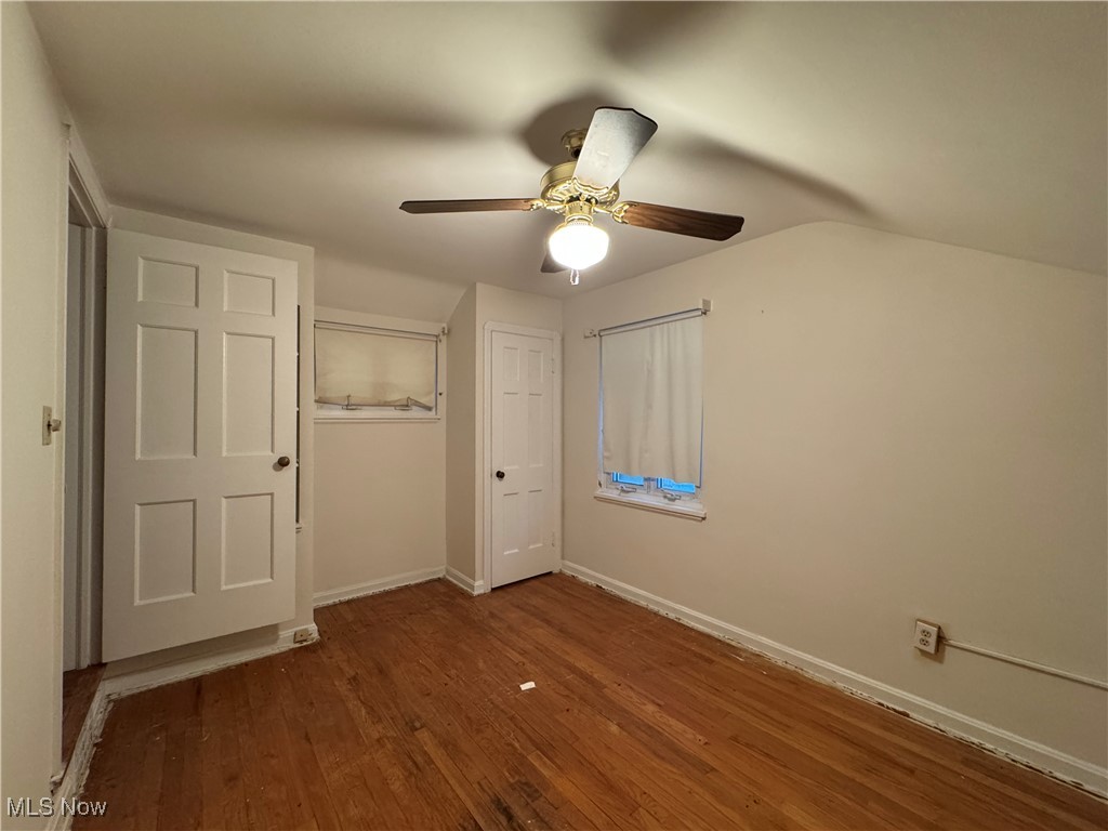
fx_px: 448
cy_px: 416
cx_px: 554
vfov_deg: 85.7
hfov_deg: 102.1
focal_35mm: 14
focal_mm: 2.22
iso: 400
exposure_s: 1/60
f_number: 2.2
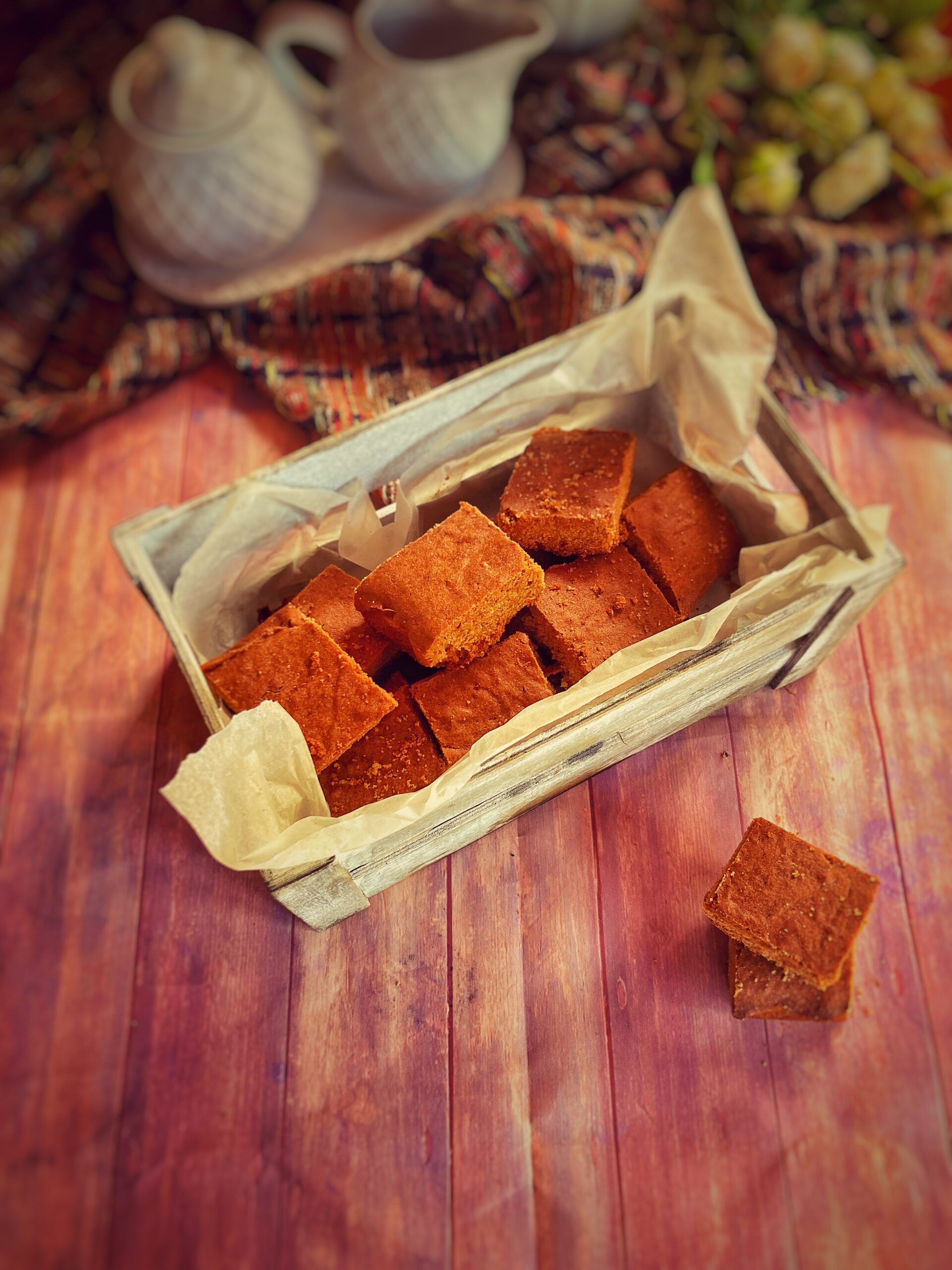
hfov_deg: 49.7
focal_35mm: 28
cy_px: 635
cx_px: 476
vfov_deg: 63.4
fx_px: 1027
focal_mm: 3.99
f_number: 1.8
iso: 80
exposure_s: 1/100
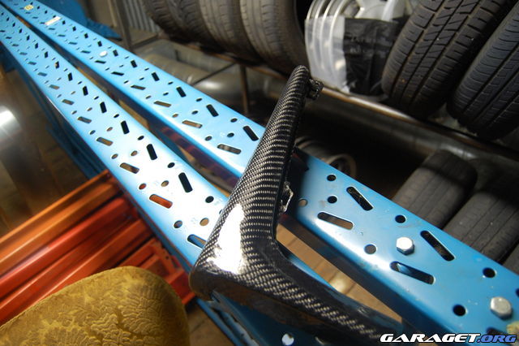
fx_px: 389
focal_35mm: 27
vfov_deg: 47.9
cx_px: 260
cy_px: 173
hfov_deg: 67.4
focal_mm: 18
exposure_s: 1/30
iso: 500
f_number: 3.5
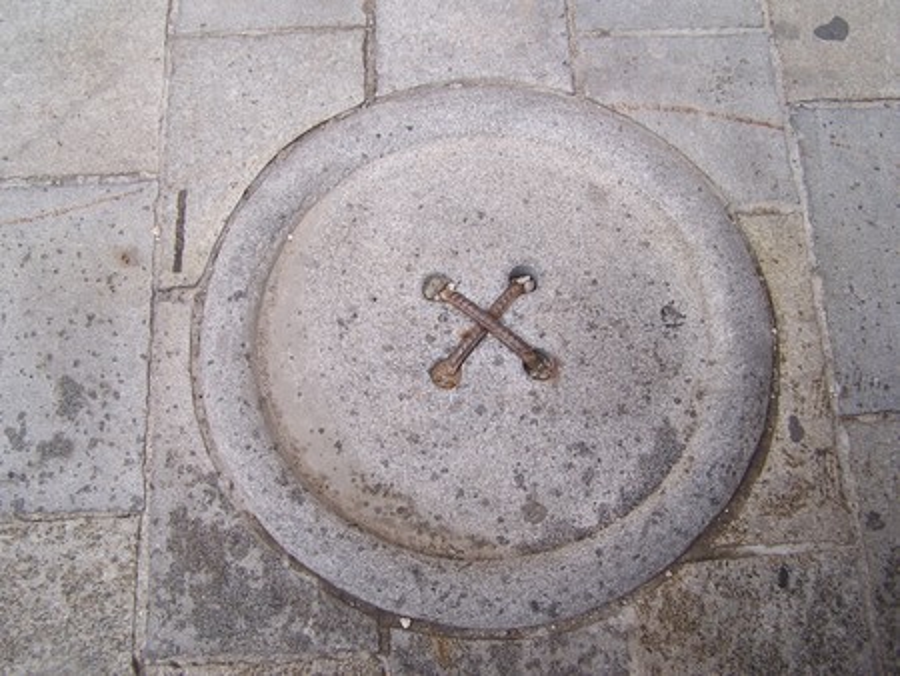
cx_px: 450
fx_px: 989
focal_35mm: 38
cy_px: 338
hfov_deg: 49.0
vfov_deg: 37.8
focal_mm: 6.3
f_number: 2.8
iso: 80
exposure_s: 1/125
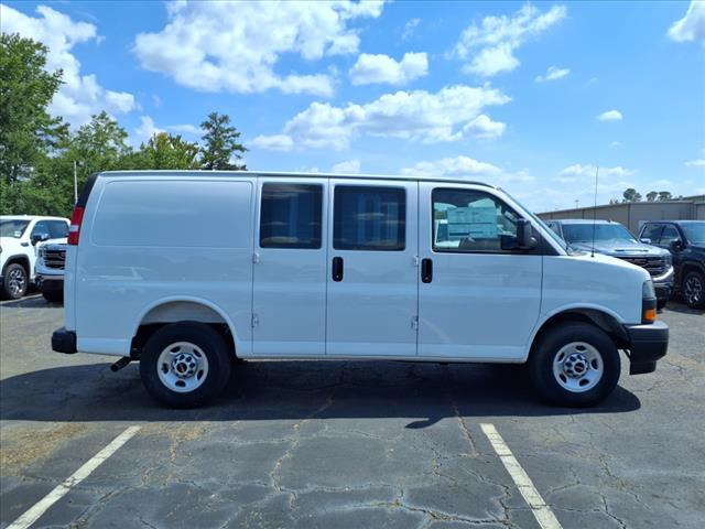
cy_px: 264
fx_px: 550
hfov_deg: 65.3
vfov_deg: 51.4
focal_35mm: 27
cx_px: 352
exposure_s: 1/2500
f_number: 1.9
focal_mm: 3.58
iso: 40
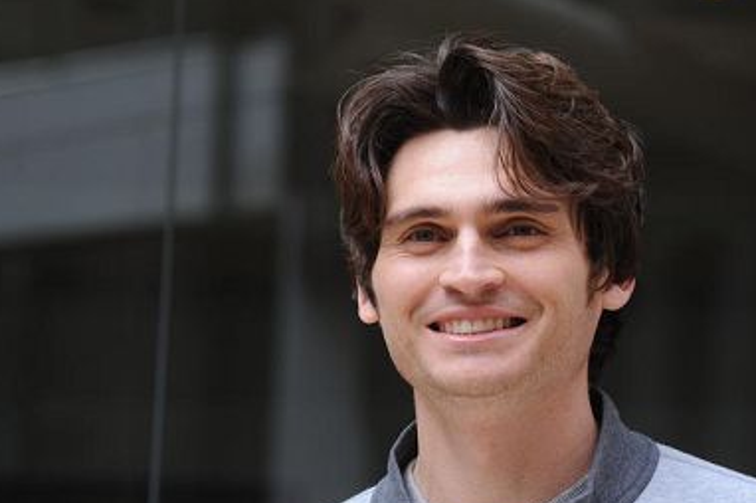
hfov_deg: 8.3
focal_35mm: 248
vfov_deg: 5.5
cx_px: 271
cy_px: 295
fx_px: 5203
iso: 800
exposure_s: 1/320
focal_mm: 185
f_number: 9
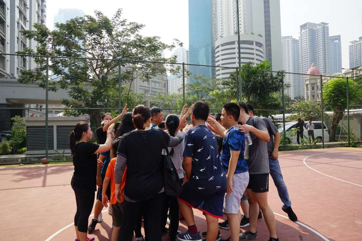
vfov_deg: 53.1
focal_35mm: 24
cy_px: 120
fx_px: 241
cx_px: 181
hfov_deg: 73.8
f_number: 9
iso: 100
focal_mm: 24
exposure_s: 1/100
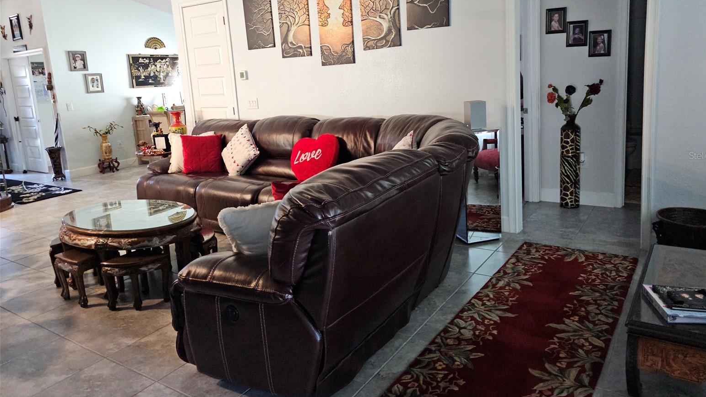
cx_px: 366
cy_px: 155
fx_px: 487
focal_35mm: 26
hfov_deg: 71.9
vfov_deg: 44.1
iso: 640
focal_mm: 6.3
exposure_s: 1/40
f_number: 1.7
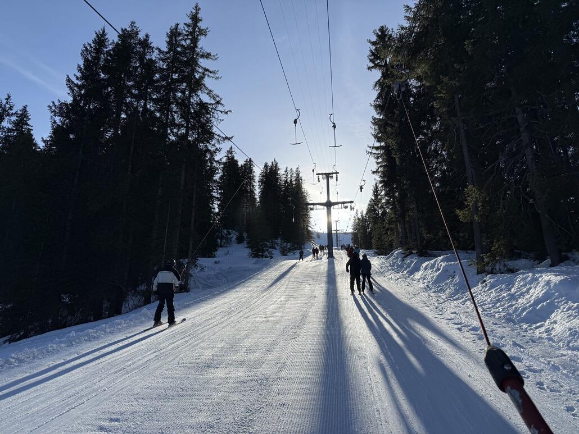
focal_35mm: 24
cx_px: 290
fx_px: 402
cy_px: 217
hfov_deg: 71.6
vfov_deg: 56.8
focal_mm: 6.76
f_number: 1.78
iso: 80
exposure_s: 1/8130
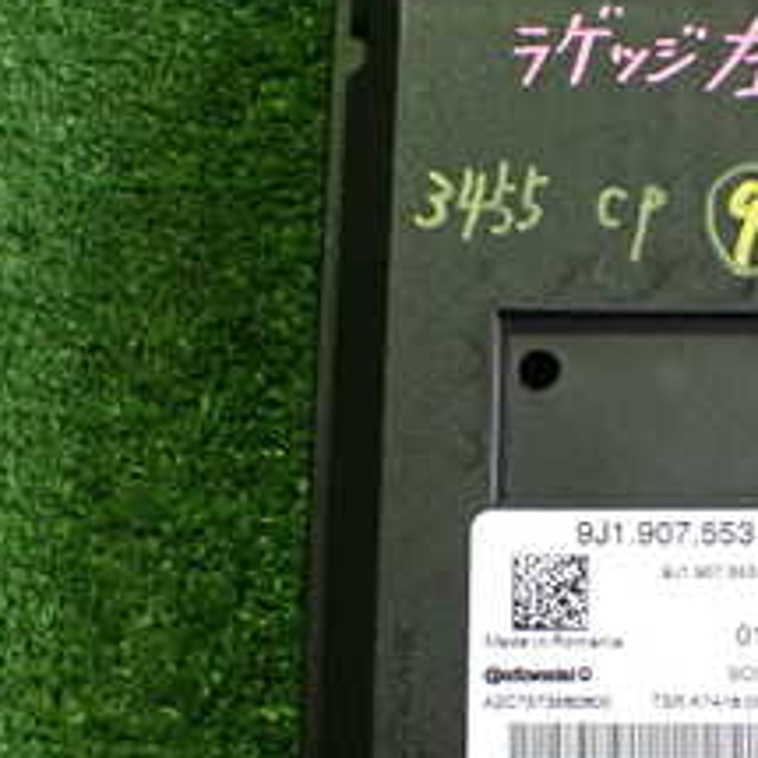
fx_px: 1833
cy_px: 462
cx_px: 642
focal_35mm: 74
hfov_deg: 22.9
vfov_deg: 23.3
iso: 800
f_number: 2.3
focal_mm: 5.4
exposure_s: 1/125
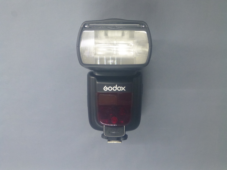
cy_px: 85
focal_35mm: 44
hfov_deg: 42.9
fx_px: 289
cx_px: 114
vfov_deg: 32.9
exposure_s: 1/25
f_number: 4.1
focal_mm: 7.9
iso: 400
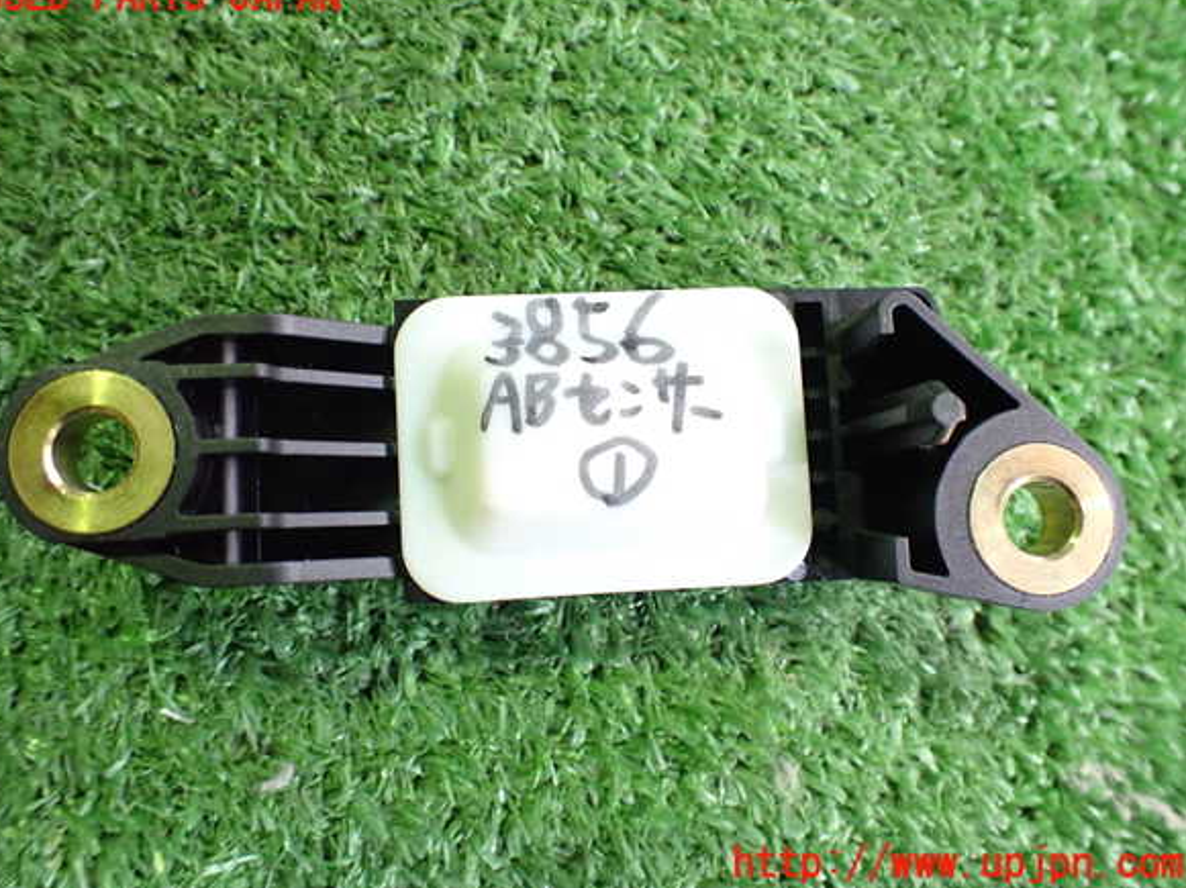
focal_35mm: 31
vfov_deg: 45.4
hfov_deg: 58.4
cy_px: 431
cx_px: 582
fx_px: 1061
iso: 800
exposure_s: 1/80
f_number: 2.3
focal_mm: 5.4
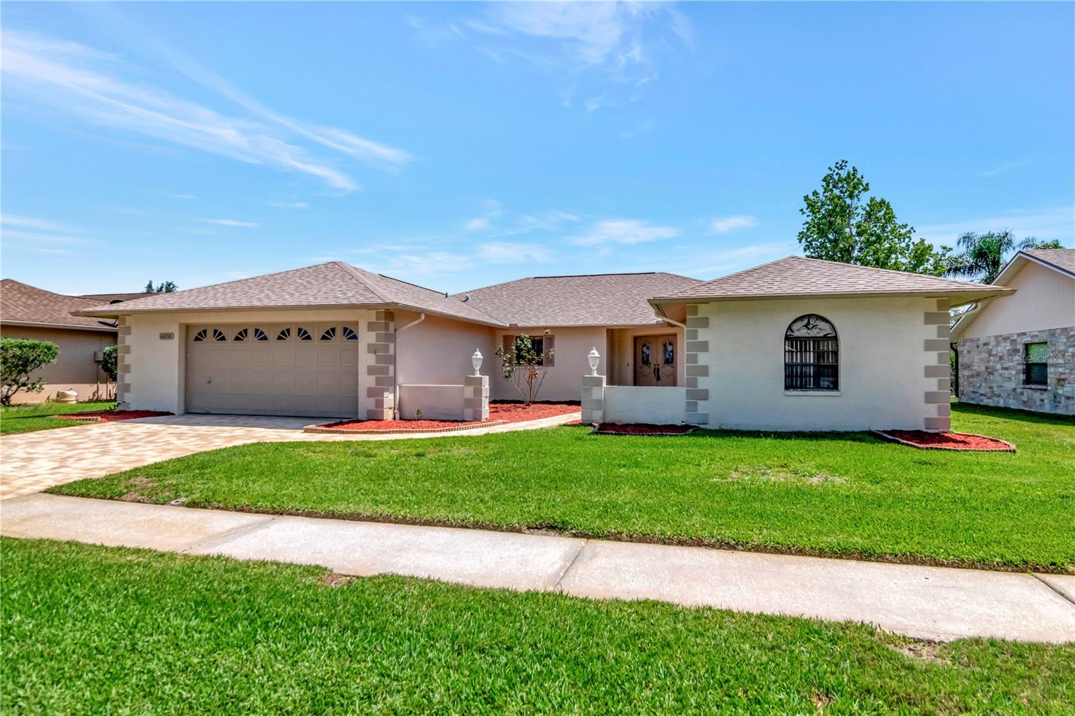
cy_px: 358
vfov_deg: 63.2
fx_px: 582
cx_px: 538
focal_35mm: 20
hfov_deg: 85.4
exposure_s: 1/3200
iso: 1000
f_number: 8
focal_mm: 13
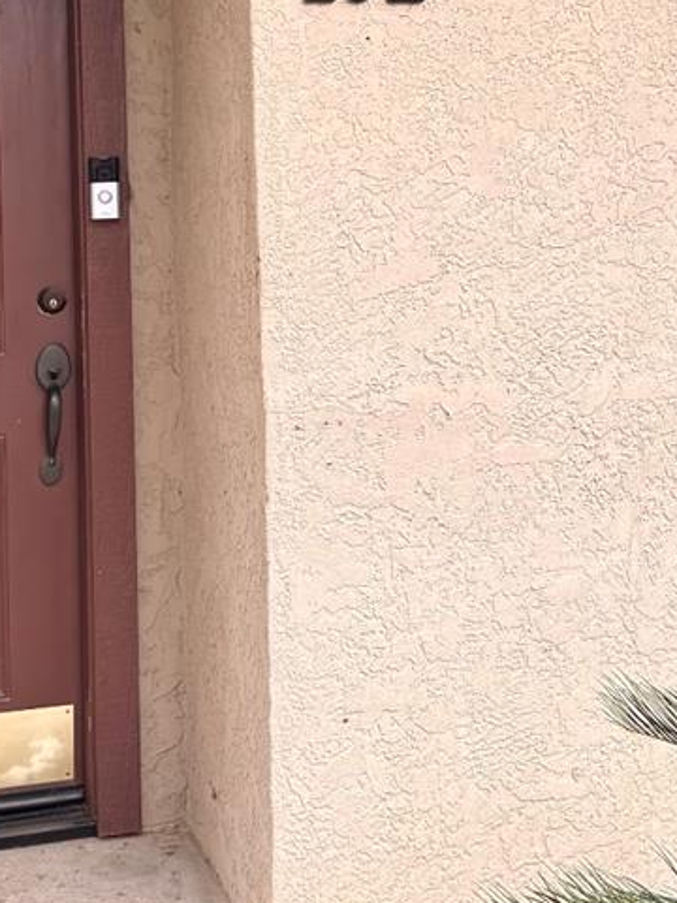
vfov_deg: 25.4
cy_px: 140
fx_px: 1956
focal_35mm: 75
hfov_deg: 19.6
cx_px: 462
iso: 80
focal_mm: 6.76
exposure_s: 1/147
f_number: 1.78
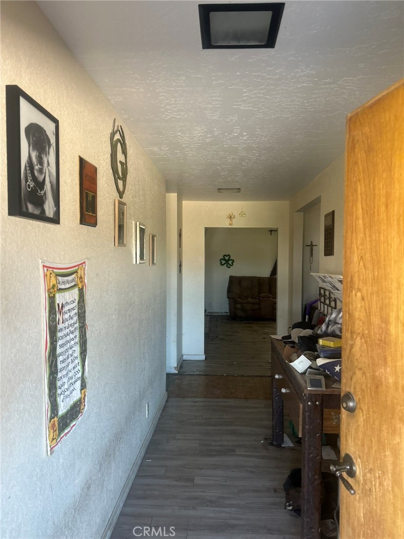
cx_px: 202
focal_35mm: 26
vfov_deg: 67.3
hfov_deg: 53.1
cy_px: 270
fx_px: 405
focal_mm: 5.7
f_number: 1.5
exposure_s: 1/90
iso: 125
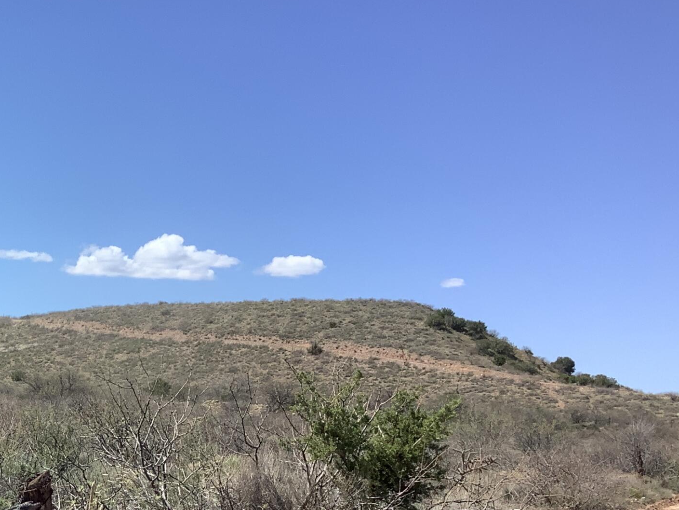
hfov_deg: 27.7
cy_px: 444
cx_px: 4
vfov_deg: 21.8
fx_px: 1295
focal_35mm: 66
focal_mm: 3.3
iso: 25
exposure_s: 1/1294
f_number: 2.4
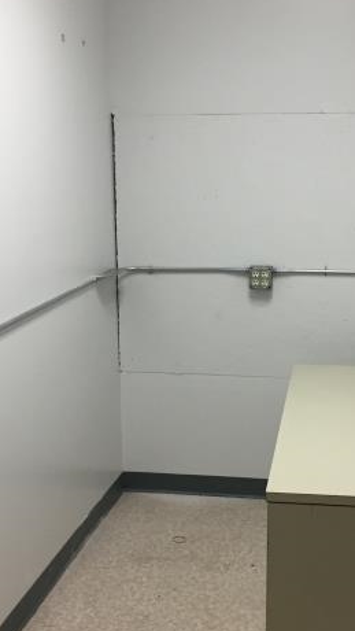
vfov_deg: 37.8
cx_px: 219
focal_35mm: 55
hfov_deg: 21.8
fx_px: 920
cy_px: 326
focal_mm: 4.15
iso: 50
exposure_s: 1/30
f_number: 2.2
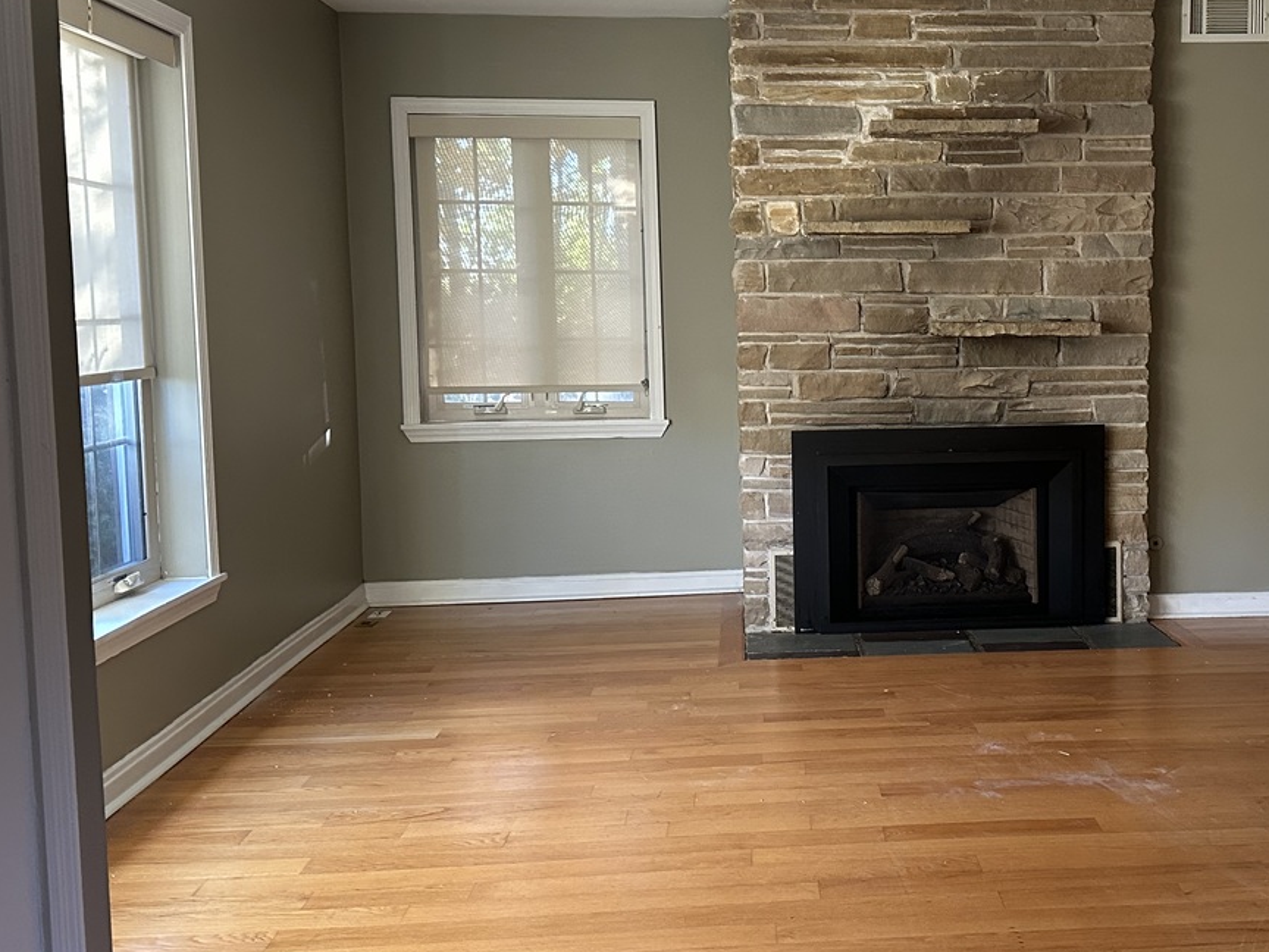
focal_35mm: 40
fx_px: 1466
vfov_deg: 35.9
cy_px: 426
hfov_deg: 45.8
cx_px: 889
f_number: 1.78
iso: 500
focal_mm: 6.86
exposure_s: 1/60
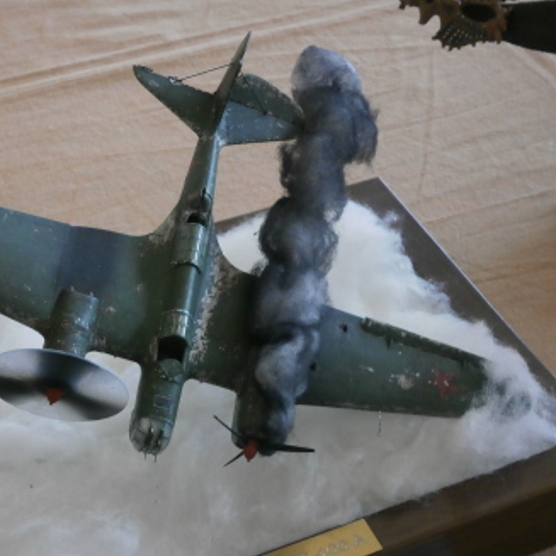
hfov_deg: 25.4
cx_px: 277
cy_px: 292
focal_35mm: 68
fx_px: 1236
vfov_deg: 25.4
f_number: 3.4
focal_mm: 8.3
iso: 200
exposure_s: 1/40
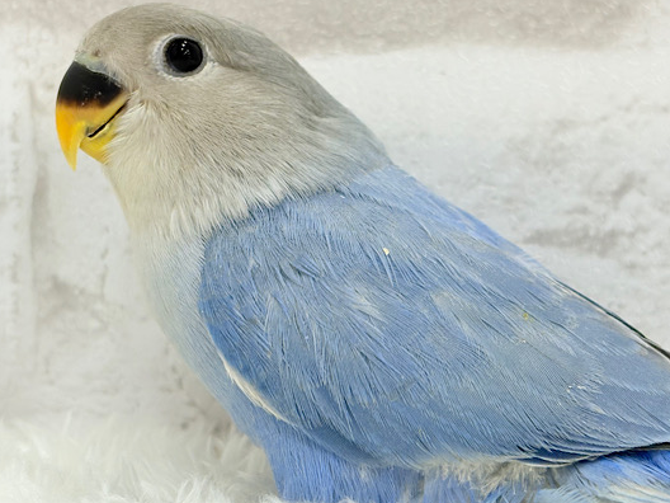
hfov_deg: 30.7
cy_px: 236
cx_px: 377
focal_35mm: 63
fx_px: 1219
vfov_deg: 23.3
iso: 125
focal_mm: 5.96
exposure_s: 1/100
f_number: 1.6
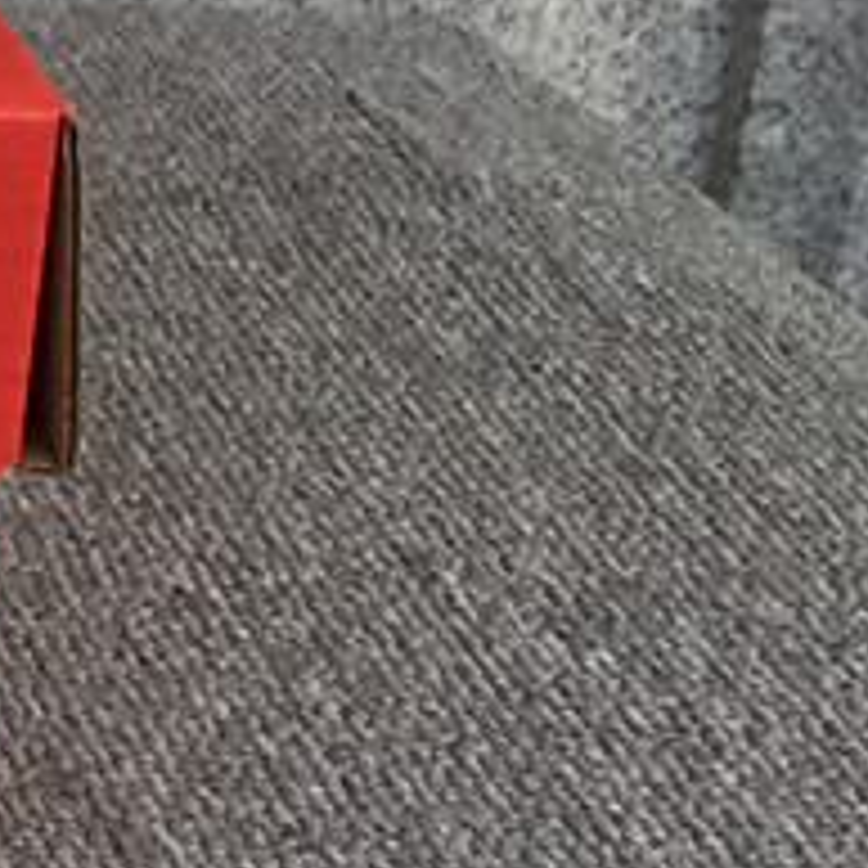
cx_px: -1133
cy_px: -178
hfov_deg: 11.5
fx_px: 3631
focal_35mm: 128
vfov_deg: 13.3
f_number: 2.4
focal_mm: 3.3
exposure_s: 1/529
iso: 25
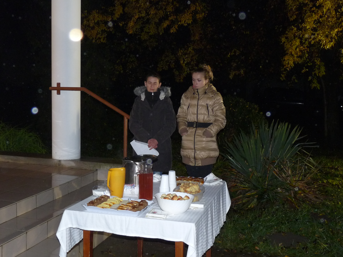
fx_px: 426
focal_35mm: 43
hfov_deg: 43.9
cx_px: 172
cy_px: 128
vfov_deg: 33.6
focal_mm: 5.4
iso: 200
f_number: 3
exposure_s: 1/8
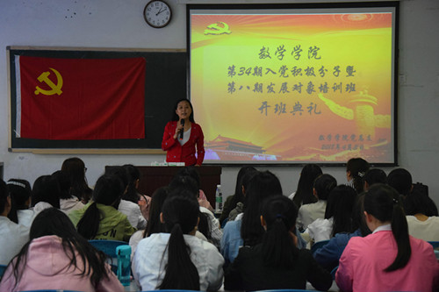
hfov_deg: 23.4
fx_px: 1061
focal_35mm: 87
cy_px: 146
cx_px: 220
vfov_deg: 15.7
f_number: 5
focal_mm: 58
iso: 3200
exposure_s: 1/250
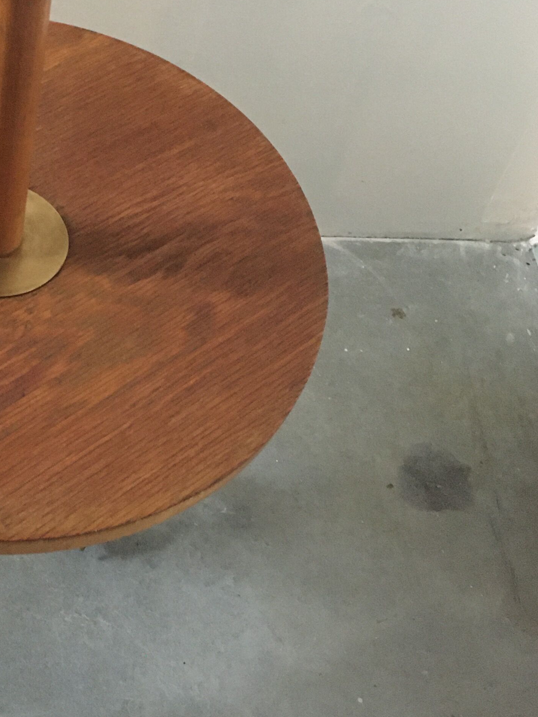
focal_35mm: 62
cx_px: 18
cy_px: 287
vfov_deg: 31.1
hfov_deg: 22.8
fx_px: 1285
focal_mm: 4.15
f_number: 2.2
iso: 400
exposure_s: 1/17
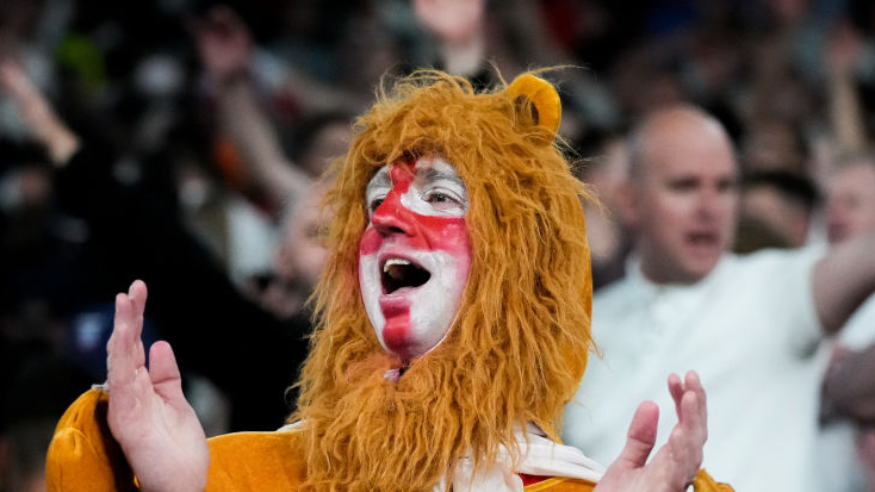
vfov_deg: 6.3
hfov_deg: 11.2
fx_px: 4478
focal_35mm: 193
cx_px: 393
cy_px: 404
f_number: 2.8
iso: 5000
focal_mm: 88
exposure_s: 1/2000
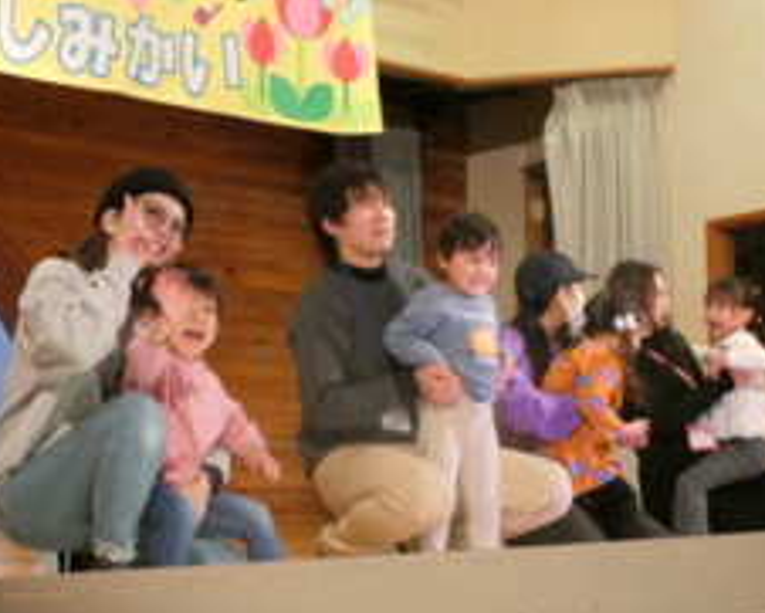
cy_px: 224
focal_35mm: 71
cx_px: 190
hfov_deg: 26.4
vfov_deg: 21.5
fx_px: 1608
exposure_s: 1/80
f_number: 4
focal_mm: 8.4
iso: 1000
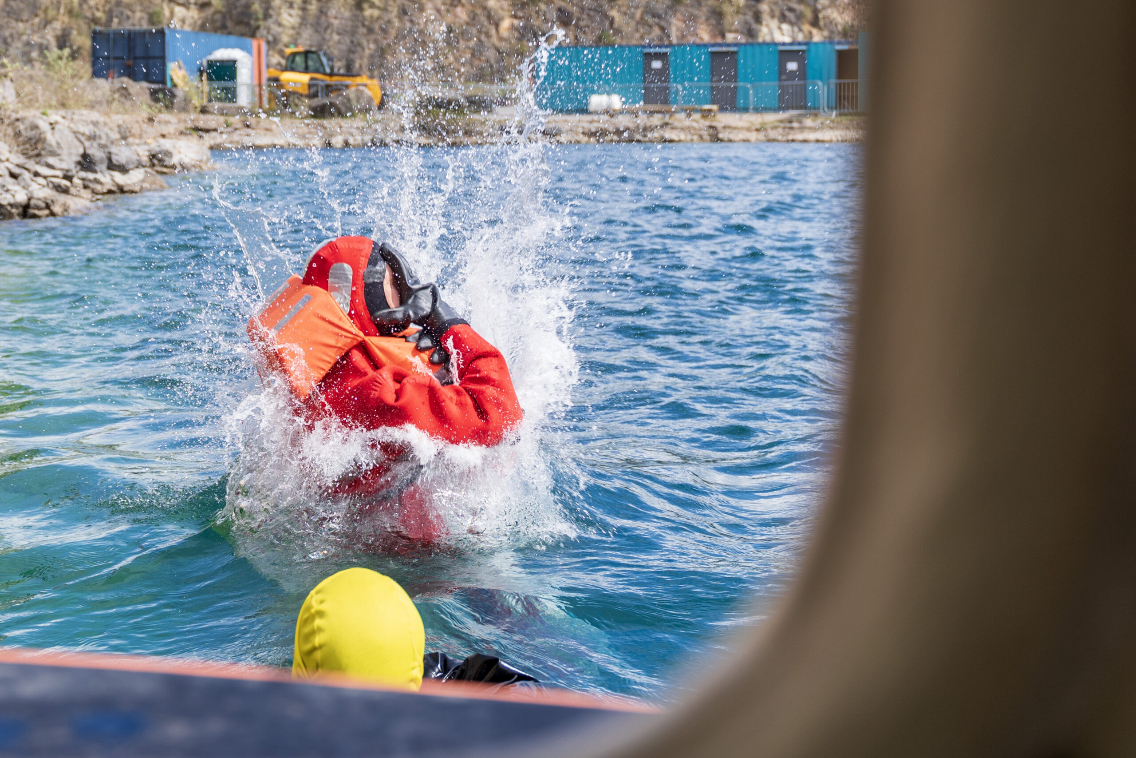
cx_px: 568
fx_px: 884
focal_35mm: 28
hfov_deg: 65.5
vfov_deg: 46.4
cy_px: 379
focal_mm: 28
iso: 100
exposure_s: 1/1000
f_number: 2.8
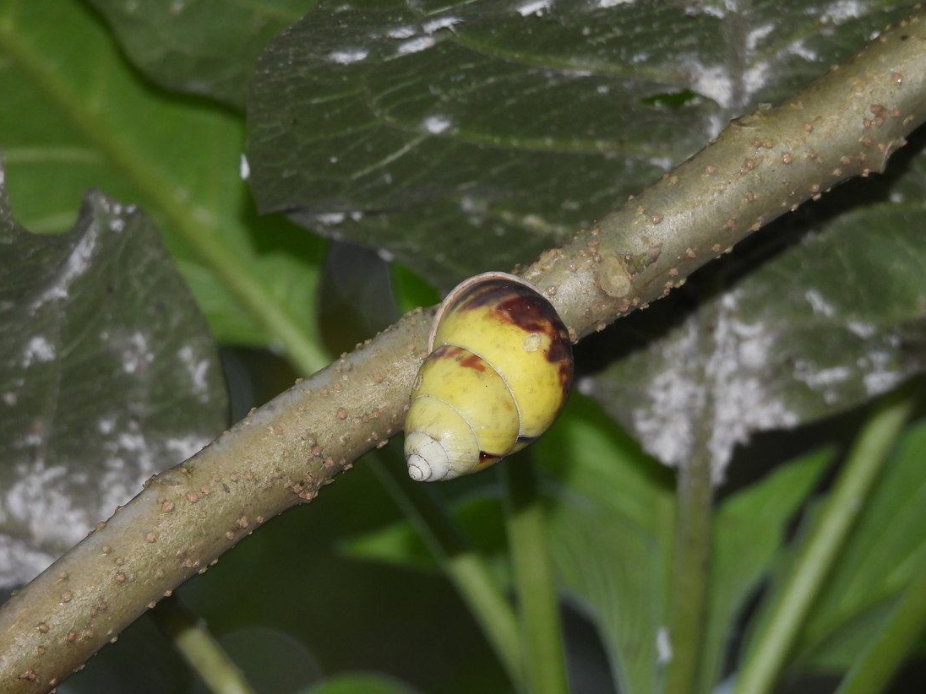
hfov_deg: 2.9
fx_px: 18083
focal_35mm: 676
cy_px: 352
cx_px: 477
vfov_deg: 2.2
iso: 200
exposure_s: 1/250
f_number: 5.6
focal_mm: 116
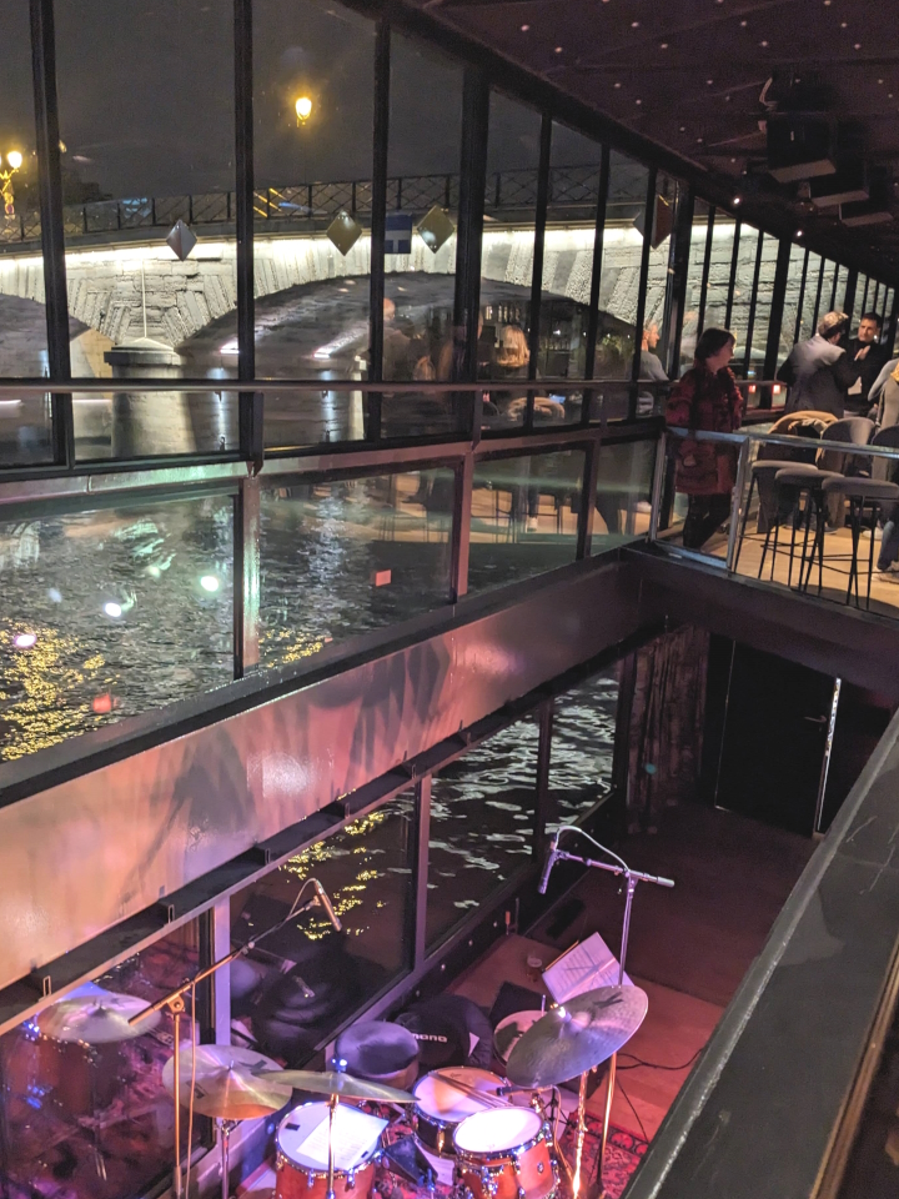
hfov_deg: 46.8
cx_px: 417
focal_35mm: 30
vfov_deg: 59.9
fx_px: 1039
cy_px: 635
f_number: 1.73
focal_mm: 4.38
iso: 382
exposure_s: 1/25
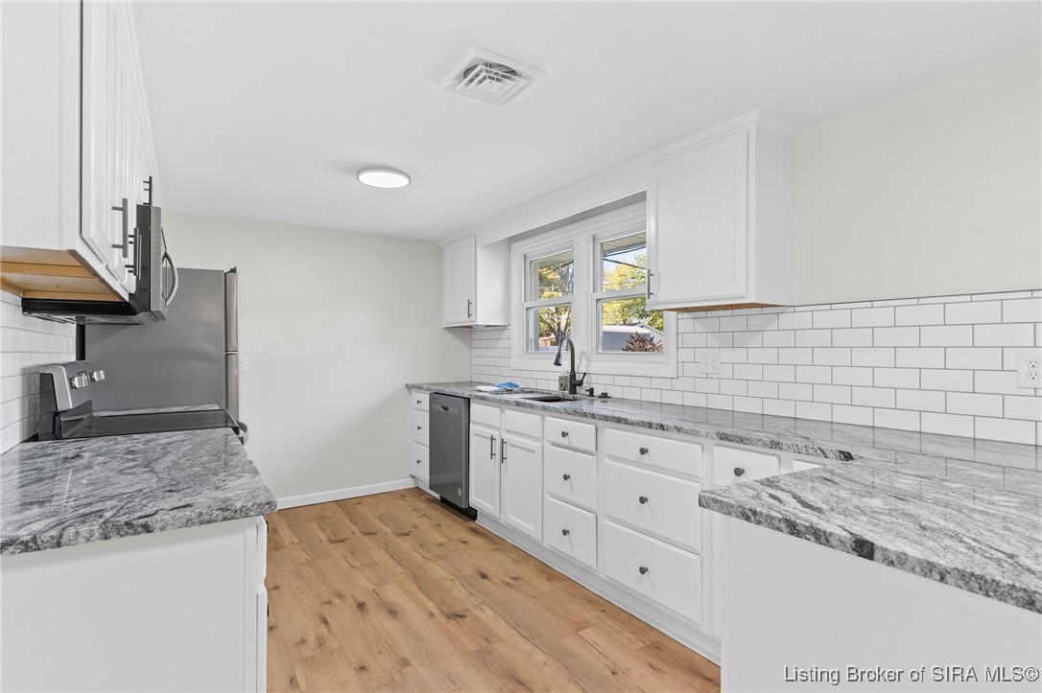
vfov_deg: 70.4
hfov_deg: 93.3
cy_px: 346
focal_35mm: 17
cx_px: 521
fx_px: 492
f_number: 7.1
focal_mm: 17
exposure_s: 1/20
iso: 1250
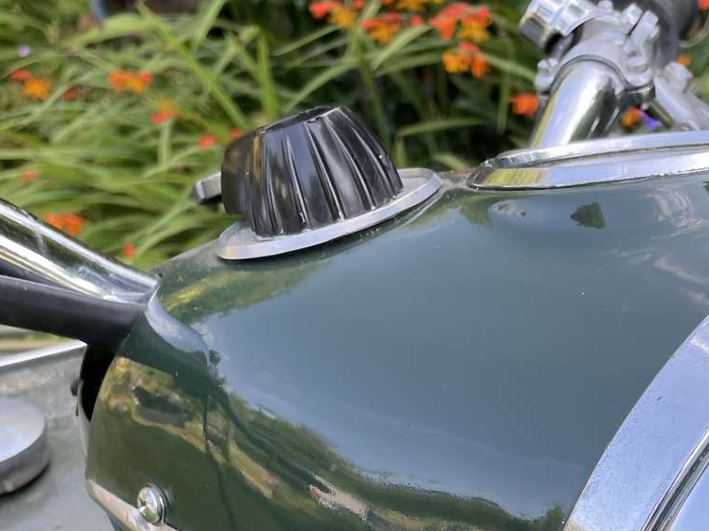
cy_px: 569
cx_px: 396
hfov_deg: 28.1
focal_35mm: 69
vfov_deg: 20.4
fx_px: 1413
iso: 32
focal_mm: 4.2
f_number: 1.6
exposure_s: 1/191
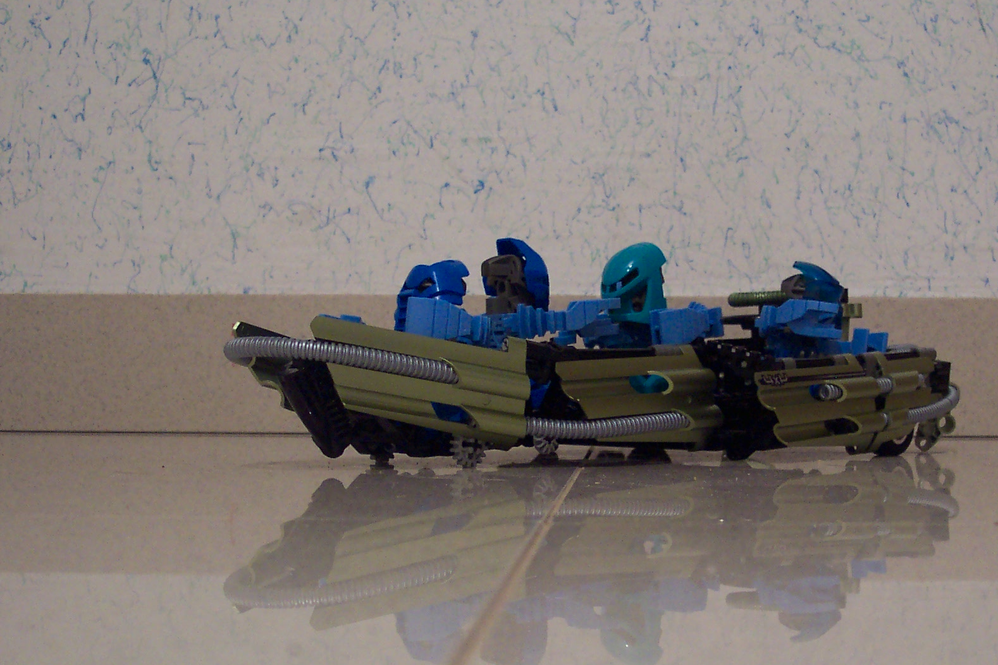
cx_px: 632
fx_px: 1441
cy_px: 377
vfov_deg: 26.0
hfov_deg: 37.9
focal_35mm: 52
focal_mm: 8
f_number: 2.8
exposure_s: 1/8
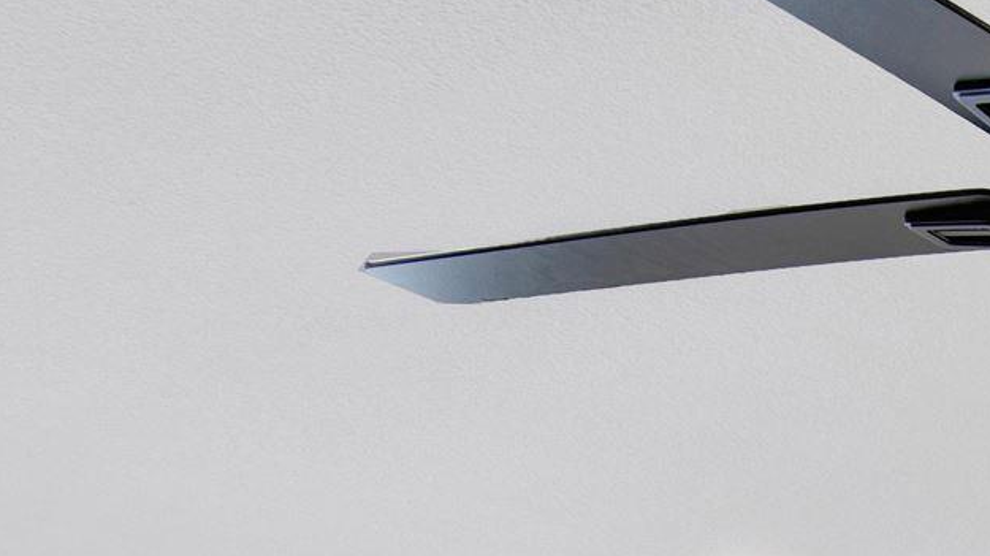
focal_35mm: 103
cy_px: 1434
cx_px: 1668
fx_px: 2703
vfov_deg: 10.0
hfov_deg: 17.6
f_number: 11
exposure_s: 1/13
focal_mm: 20
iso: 200
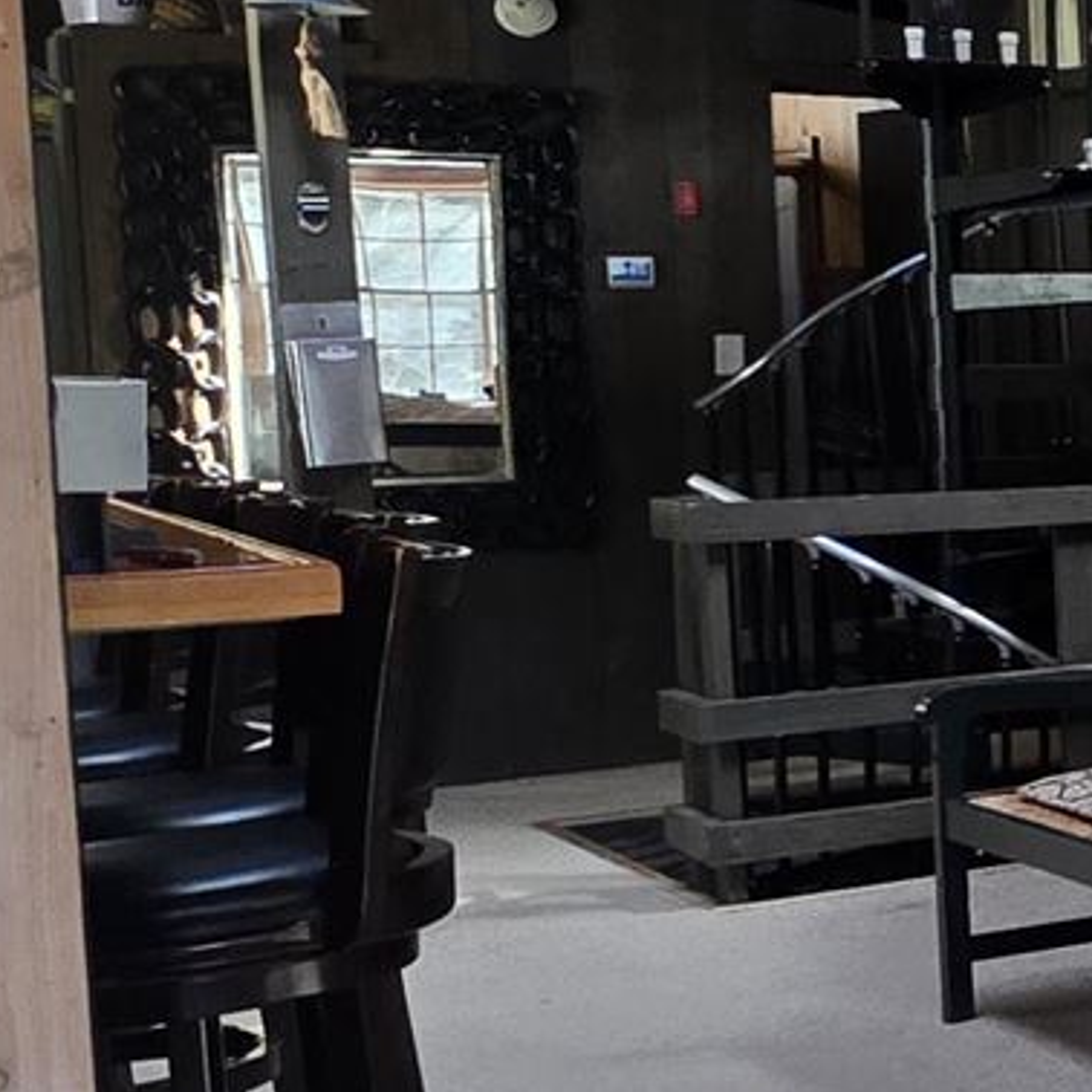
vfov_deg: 24.7
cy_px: 526
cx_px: 2412
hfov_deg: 16.1
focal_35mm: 70
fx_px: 2498
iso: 160
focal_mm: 2.2
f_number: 1.9
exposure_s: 1/120
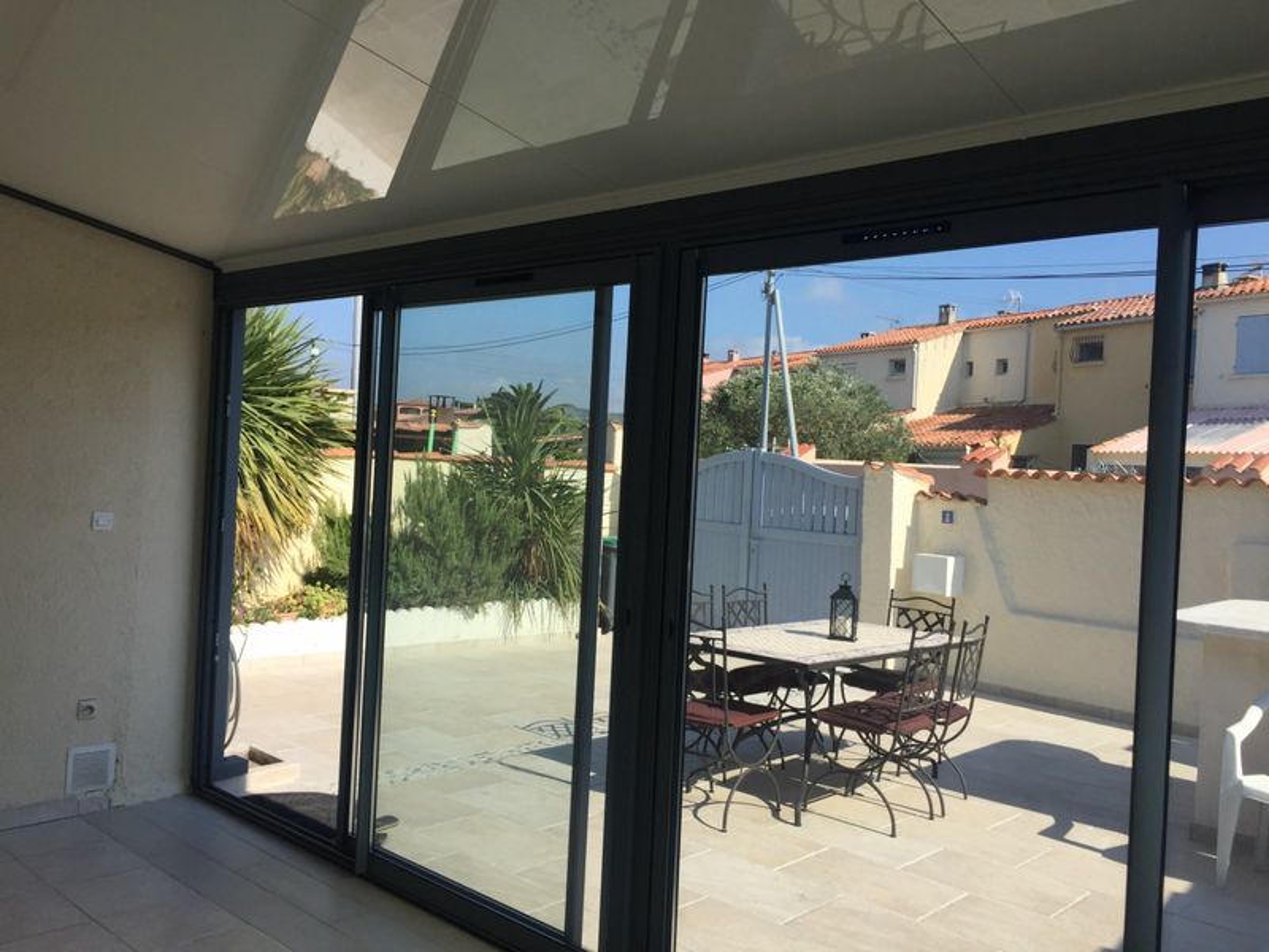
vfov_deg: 48.2
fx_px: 1063
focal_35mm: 29
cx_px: 634
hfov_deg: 61.7
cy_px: 476
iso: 32
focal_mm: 4.15
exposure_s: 1/1980
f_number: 2.2
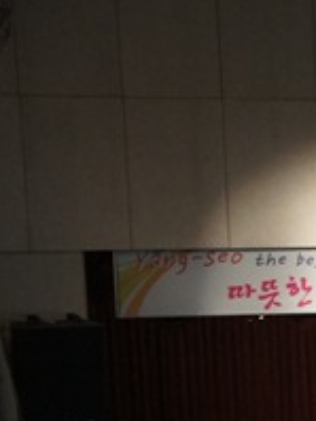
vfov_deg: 13.9
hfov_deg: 9.8
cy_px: 480
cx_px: 655
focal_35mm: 139
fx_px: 1694
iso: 1600
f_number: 4
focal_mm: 24
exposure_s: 1/80
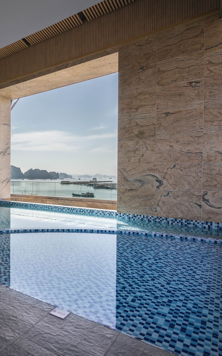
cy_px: 174
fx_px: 242
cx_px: 0
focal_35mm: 25
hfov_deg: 42.6
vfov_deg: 72.5
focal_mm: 16
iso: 200
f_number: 7.1
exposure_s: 1/500
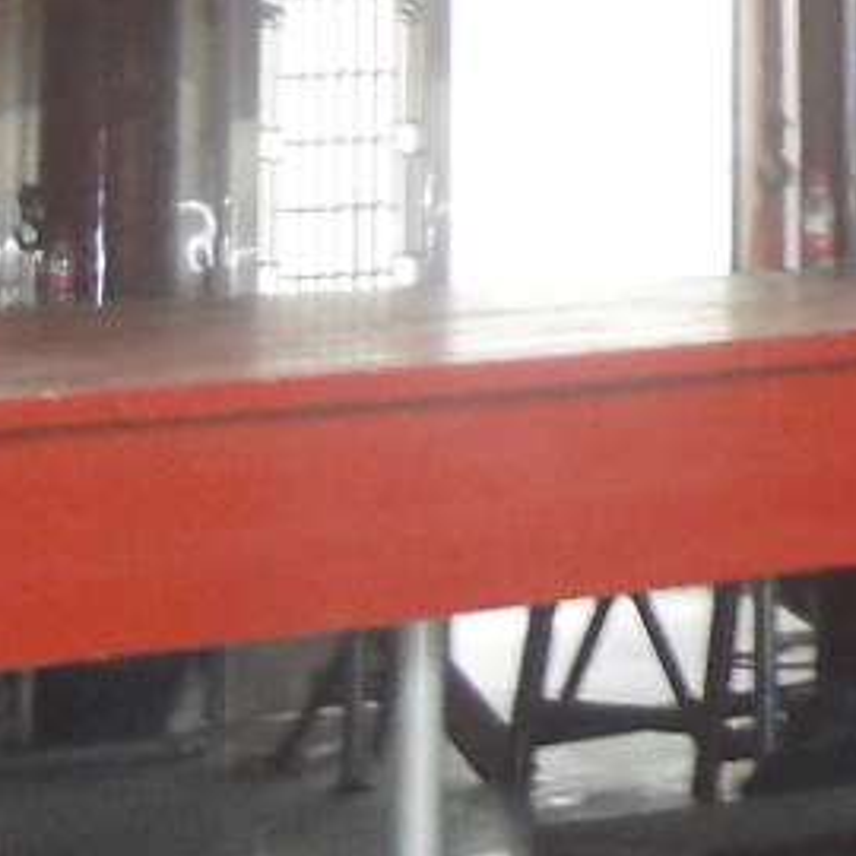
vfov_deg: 8.5
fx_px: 5260
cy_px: -1195
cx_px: 2153
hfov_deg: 8.4
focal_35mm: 188
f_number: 2.8
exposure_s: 1/45
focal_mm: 6
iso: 200
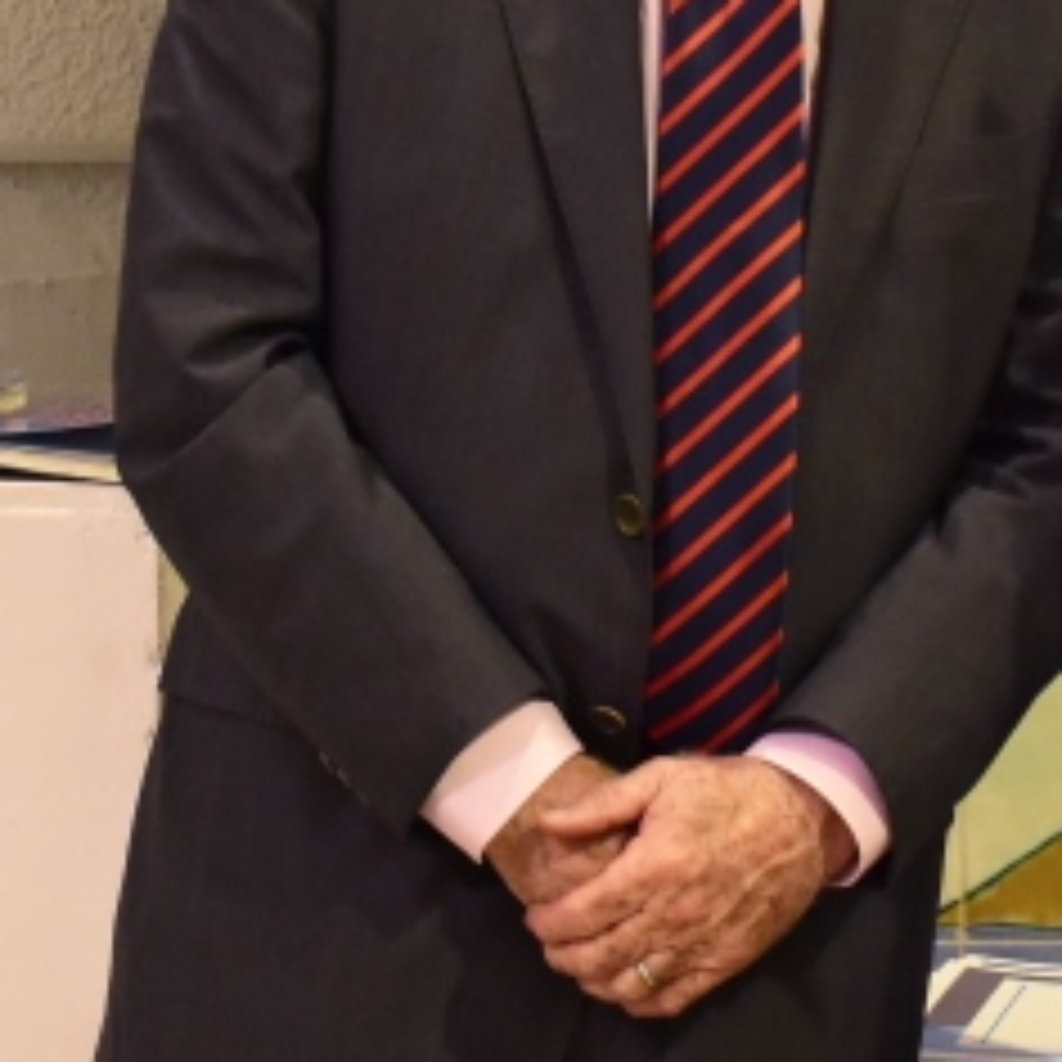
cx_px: 940
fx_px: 5762
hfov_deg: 10.5
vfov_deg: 10.5
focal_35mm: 166
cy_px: 160
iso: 1600
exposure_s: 1/30
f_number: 5.6
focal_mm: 30
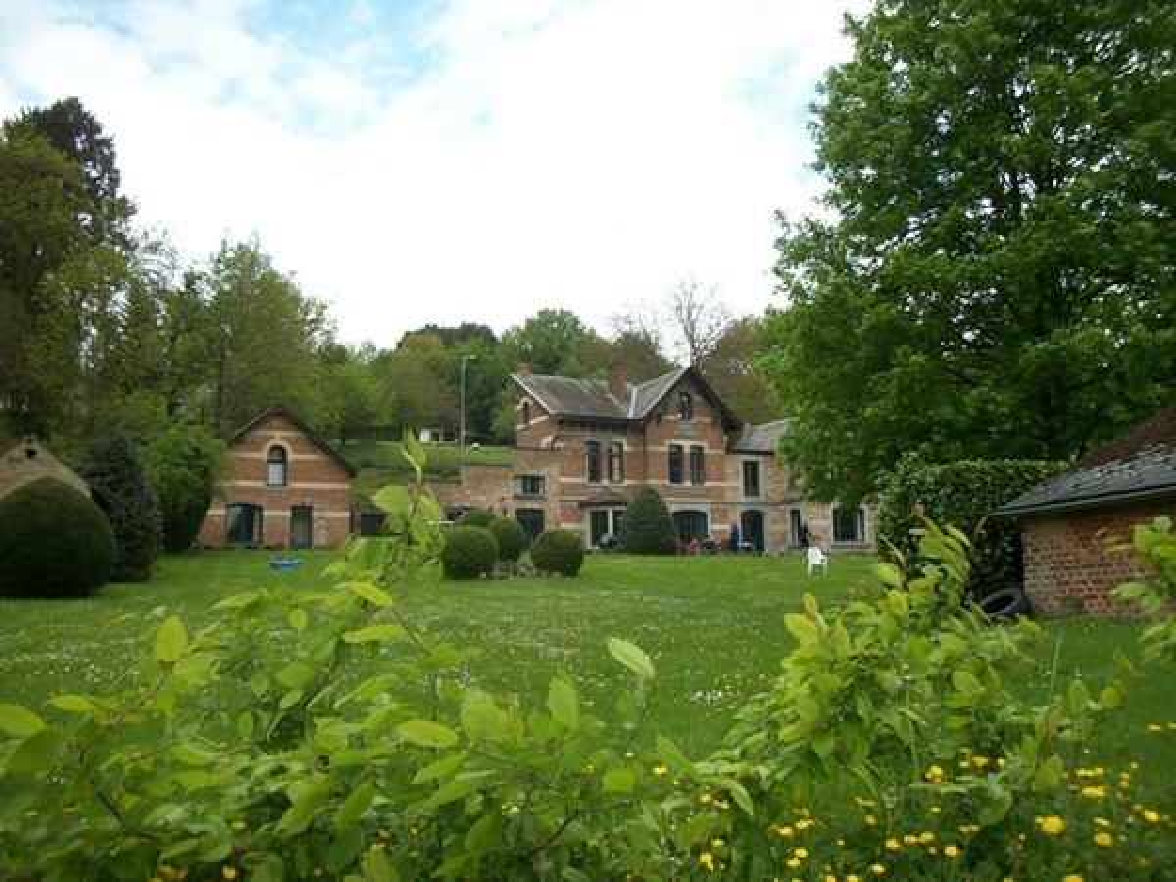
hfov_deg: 56.8
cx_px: 588
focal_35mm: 32
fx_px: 1087
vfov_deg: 44.2
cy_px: 441
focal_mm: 5.7
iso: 80
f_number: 2.9
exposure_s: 1/500
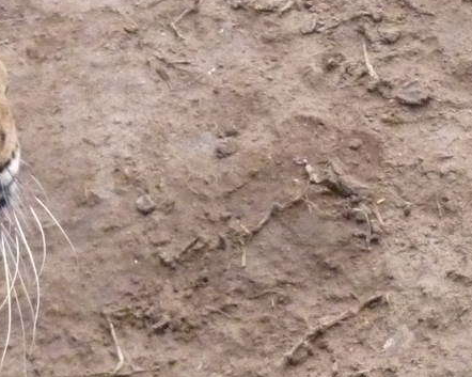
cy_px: 346
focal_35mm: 919
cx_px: -16
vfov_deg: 1.7
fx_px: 12829
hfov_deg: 2.1
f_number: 4.7
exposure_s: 1/160
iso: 800
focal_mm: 42.6
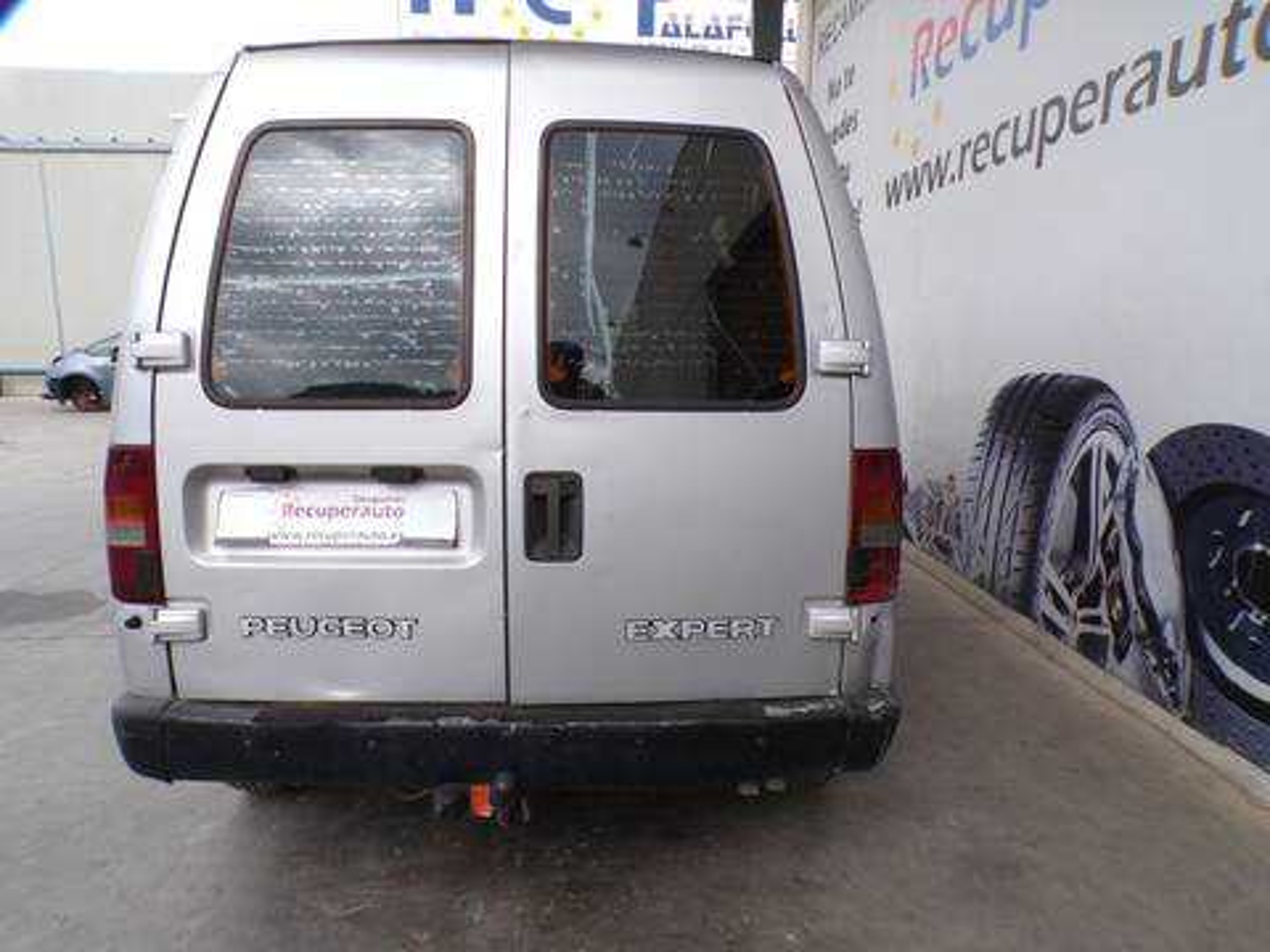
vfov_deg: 56.8
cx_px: 635
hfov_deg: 71.6
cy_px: 476
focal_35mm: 24
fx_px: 881
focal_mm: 4.3
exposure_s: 1/85
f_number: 5.8
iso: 100
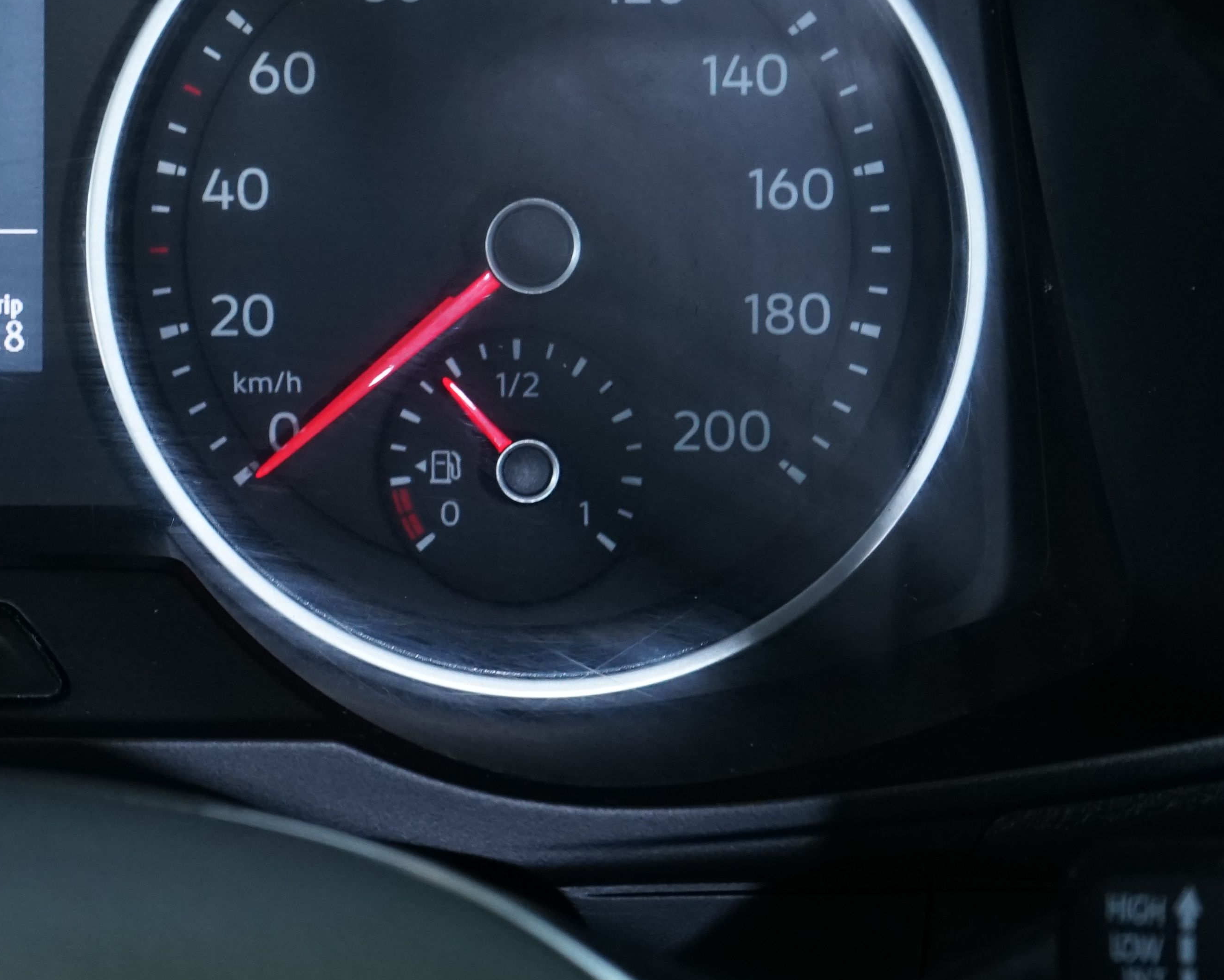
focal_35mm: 109
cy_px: 298
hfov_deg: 17.0
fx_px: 3949
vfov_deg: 14.1
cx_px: -142
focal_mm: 51
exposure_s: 1/10
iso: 1600
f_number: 8
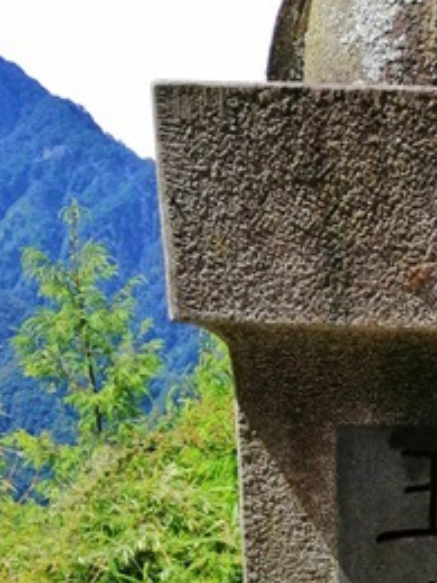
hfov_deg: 23.3
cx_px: 450
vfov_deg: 29.1
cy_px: 641
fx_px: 1010
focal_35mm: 60
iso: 80
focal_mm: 3.81
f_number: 2.2
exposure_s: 1/900
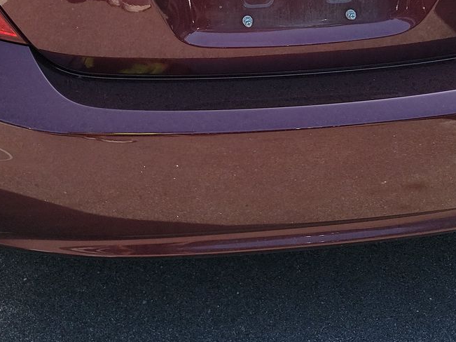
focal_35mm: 59
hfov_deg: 32.7
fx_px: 777
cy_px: -43
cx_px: 218
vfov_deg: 23.2
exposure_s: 1/309
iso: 50
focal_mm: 6.7
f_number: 1.8
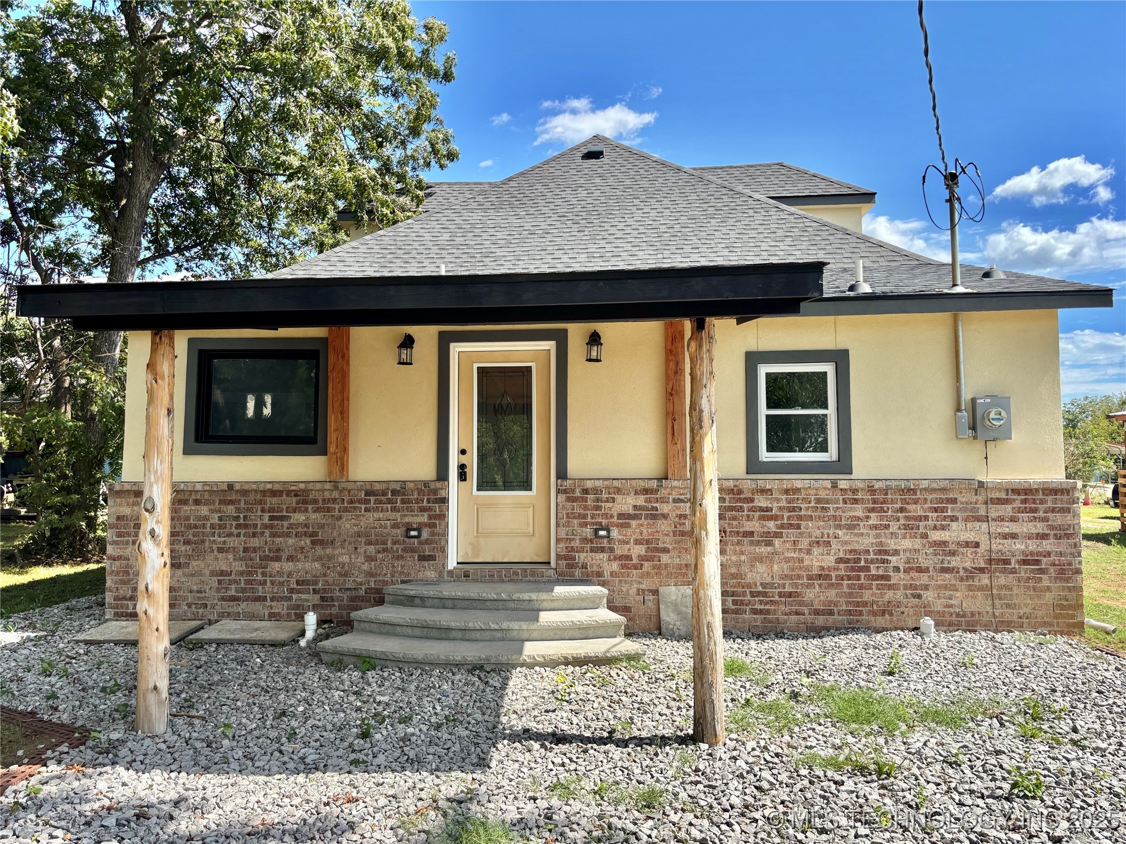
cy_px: 422
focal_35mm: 26
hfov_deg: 67.3
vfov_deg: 53.1
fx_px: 846
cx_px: 563
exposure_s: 1/1616
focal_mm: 5.96
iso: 50
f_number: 1.6
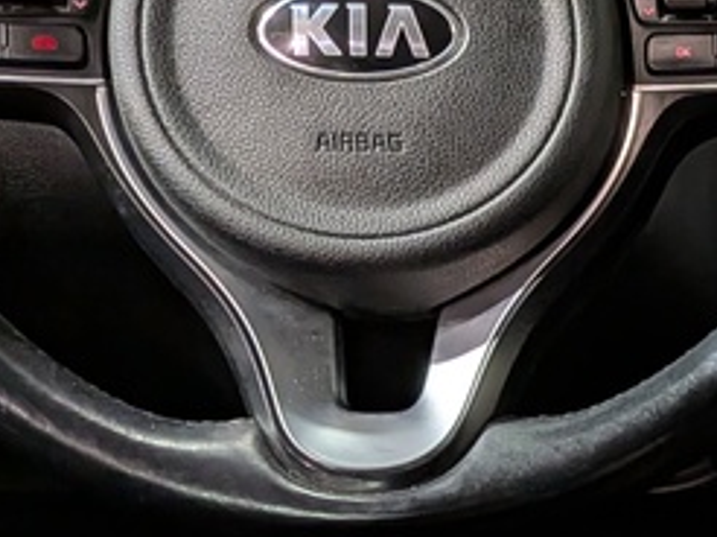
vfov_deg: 14.6
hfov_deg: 17.0
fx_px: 2069
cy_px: 493
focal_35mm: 100
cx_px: 1189
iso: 146
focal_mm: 4.53
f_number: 1.7
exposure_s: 1/40
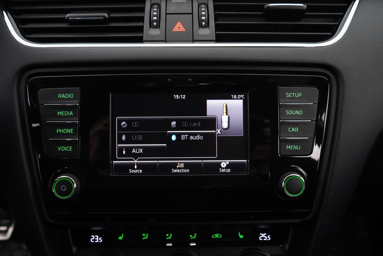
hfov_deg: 65.5
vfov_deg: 46.4
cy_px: 128
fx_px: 298
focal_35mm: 28
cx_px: 192
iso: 12800
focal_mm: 28
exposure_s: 1/50
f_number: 6.3
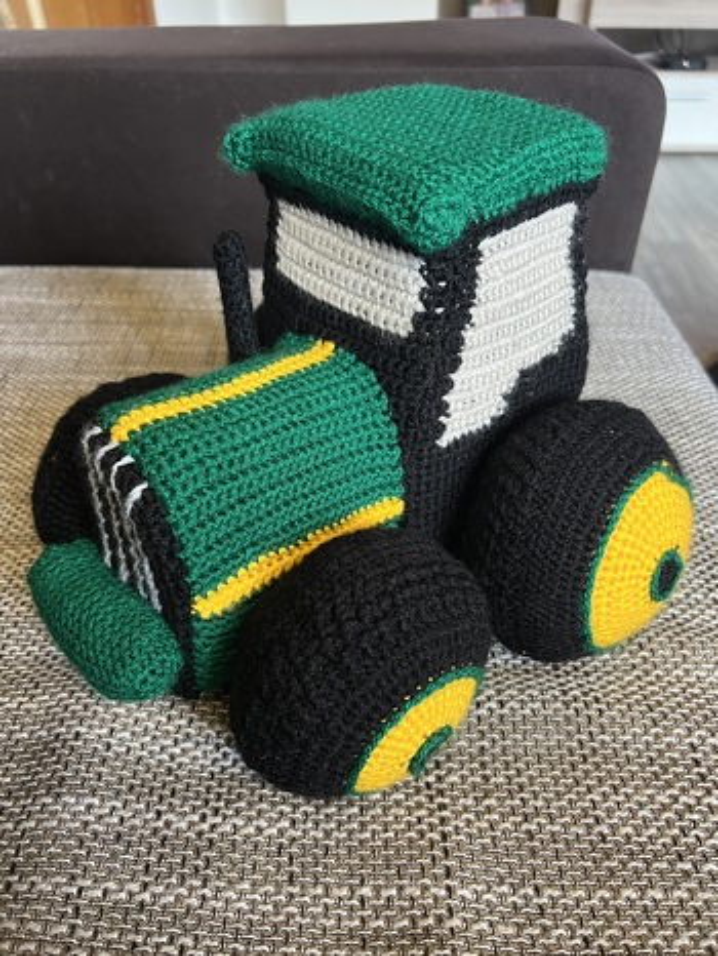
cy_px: 478
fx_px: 718
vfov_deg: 67.3
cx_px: 359
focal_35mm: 26
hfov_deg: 53.1
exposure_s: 1/50
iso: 320
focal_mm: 5.7
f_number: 1.5
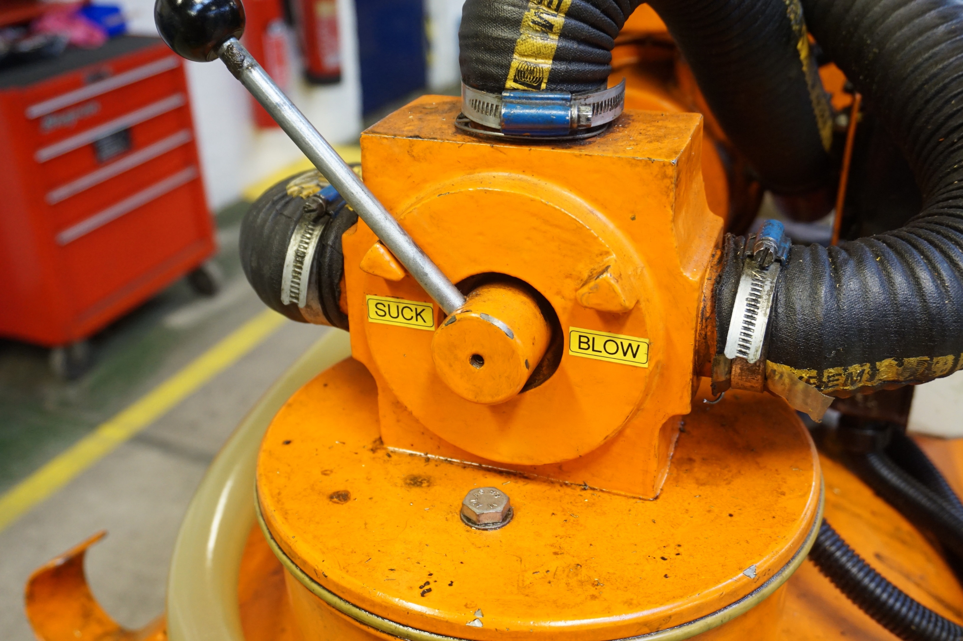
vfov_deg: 35.4
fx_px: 1002
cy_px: 320
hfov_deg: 51.3
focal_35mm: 38
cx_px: 482
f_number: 4.5
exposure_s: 1/60
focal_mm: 25
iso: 1250
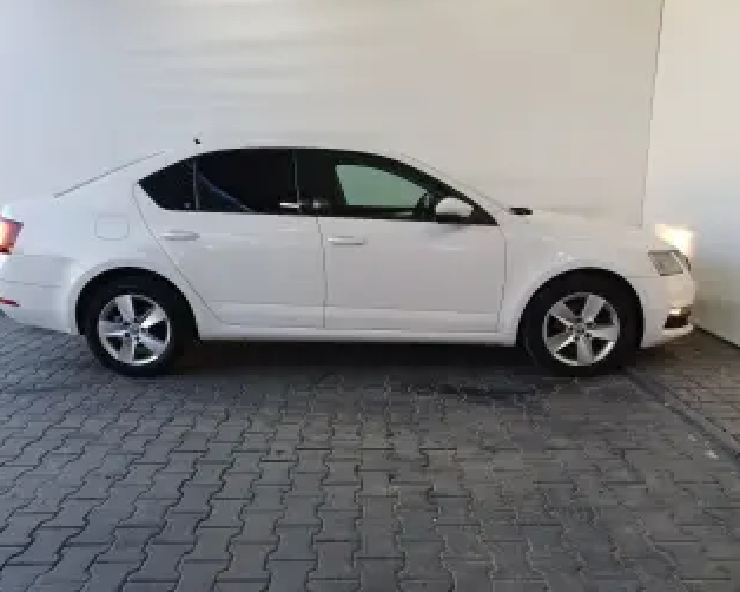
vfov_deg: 51.5
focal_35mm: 28
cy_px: 297
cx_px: 354
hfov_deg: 62.2
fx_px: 613
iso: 50
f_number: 1.8
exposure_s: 1/100
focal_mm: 4.65
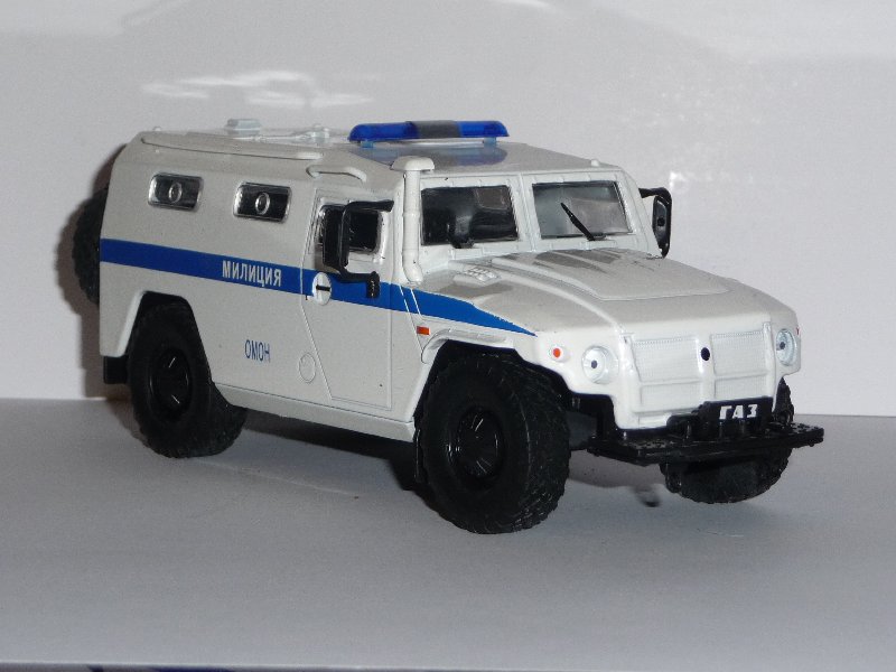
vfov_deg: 12.2
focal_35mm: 121
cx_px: 448
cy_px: 336
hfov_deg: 16.3
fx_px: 3132
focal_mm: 15.2
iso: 100
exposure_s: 1/40
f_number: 4.7
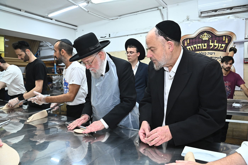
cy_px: 82
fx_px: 165
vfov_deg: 53.1
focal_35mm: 24
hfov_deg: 73.8
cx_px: 124
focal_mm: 24
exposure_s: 1/160
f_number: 10
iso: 2500
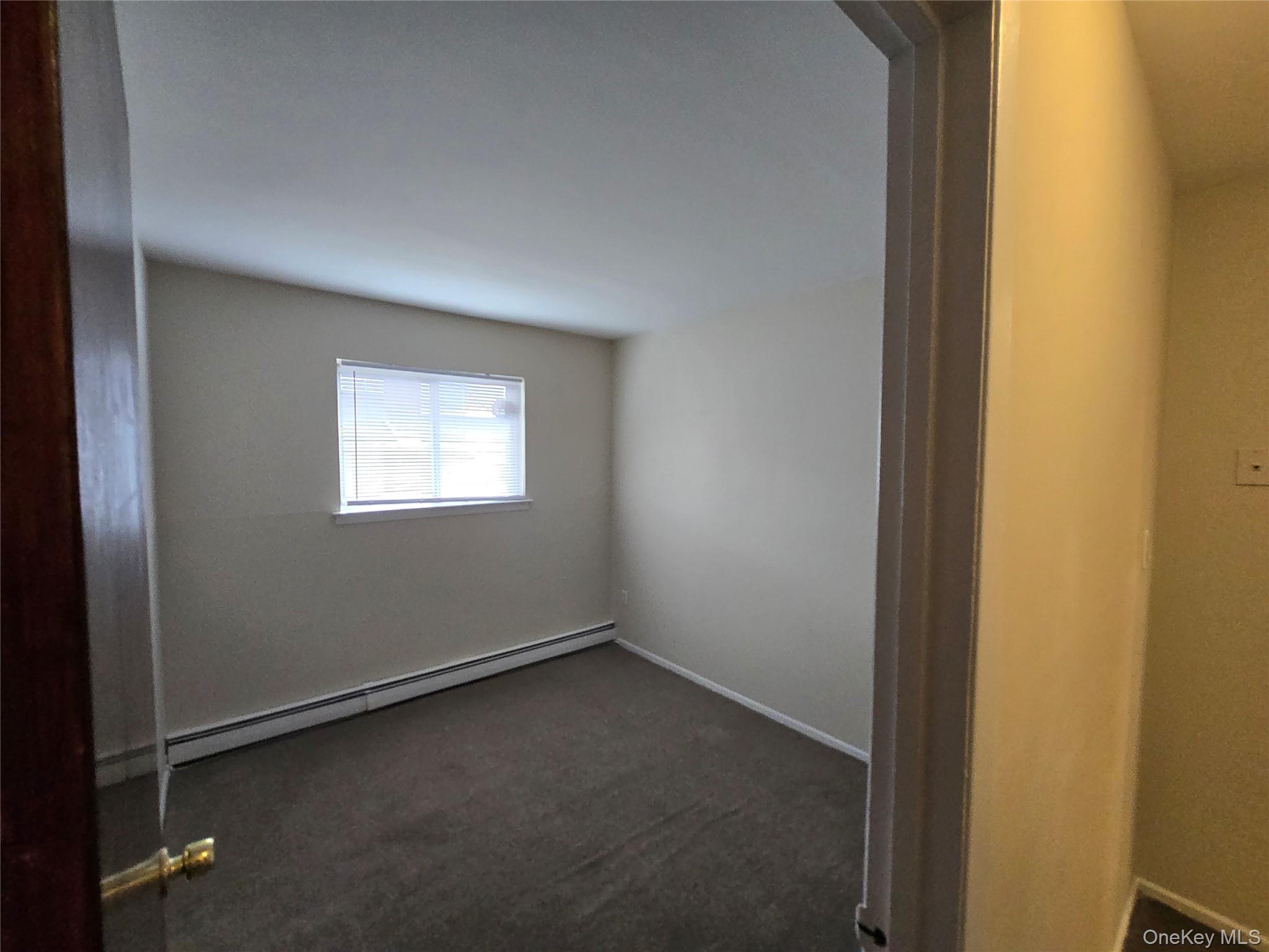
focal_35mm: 13
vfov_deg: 89.9
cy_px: 476
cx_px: 634
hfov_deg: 106.2
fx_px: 477
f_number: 2.2
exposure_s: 1/60
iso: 200
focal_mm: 2.2
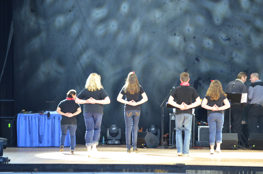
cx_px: 132
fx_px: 1476
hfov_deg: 10.2
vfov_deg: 6.8
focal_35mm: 202
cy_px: 87
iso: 1600
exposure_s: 1/30
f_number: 5
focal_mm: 135
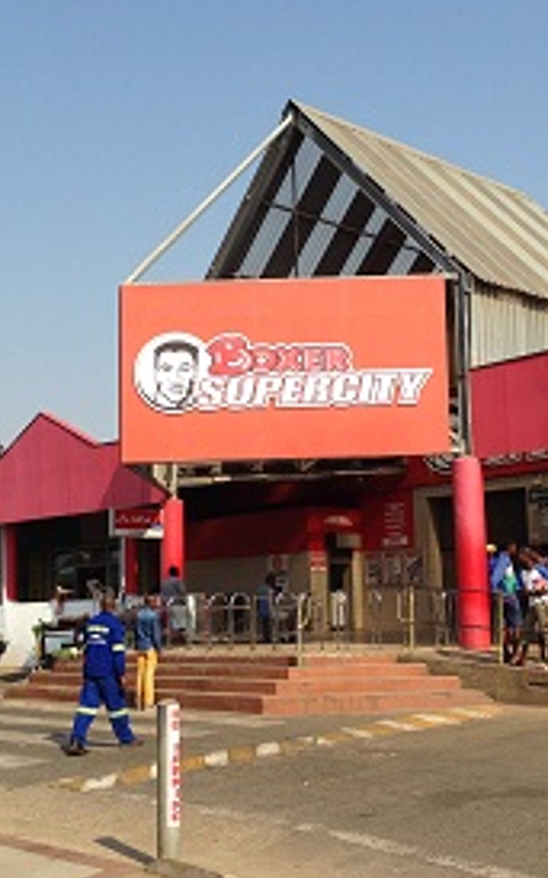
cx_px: 304
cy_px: 458
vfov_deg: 39.6
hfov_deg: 25.3
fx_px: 1220
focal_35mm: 51
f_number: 2.4
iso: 50
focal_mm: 4.12
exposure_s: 1/1550
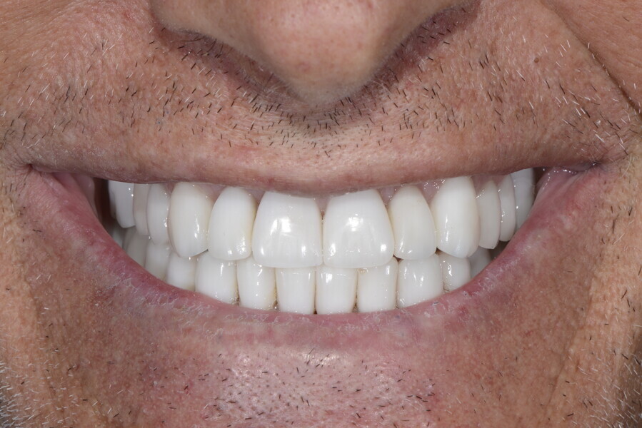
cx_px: 321
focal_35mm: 105
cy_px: 214
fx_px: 1873
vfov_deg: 13.1
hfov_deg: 19.5
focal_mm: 105
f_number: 40
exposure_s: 1/60
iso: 200
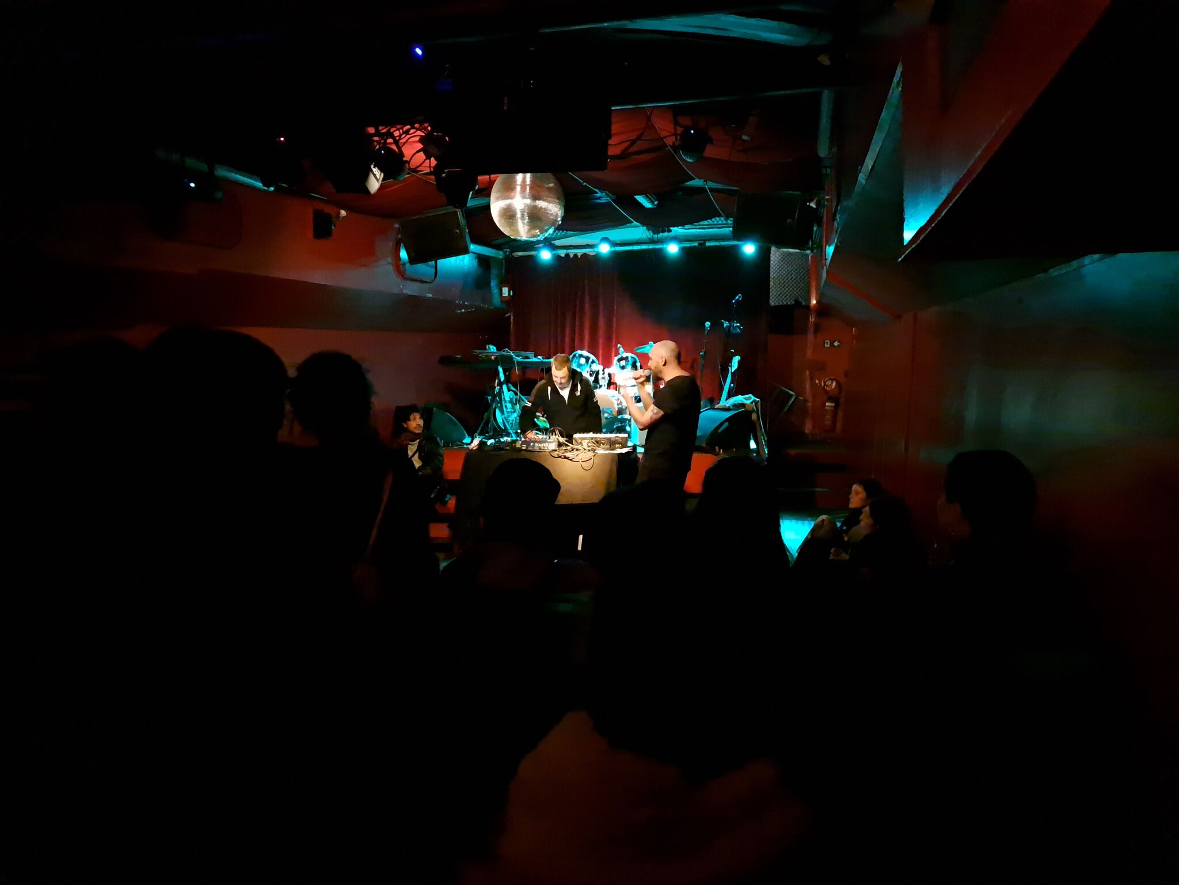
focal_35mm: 24
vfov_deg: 56.8
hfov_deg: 71.6
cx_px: 590
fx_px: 817
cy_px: 442
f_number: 1.8
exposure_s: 1/4
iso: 5000
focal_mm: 5.23
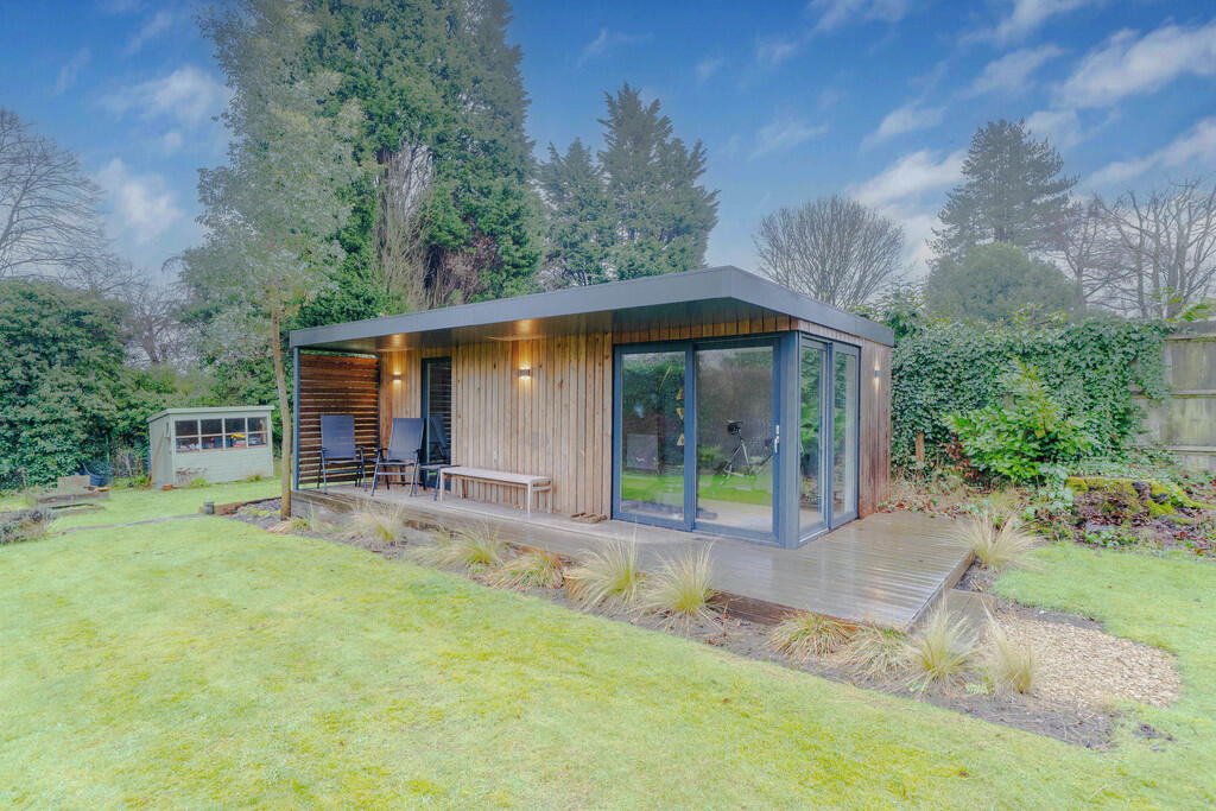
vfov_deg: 73.8
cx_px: 608
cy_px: 406
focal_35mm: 16
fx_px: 540
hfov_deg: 96.7
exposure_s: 1/30
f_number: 4
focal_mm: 16
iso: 500
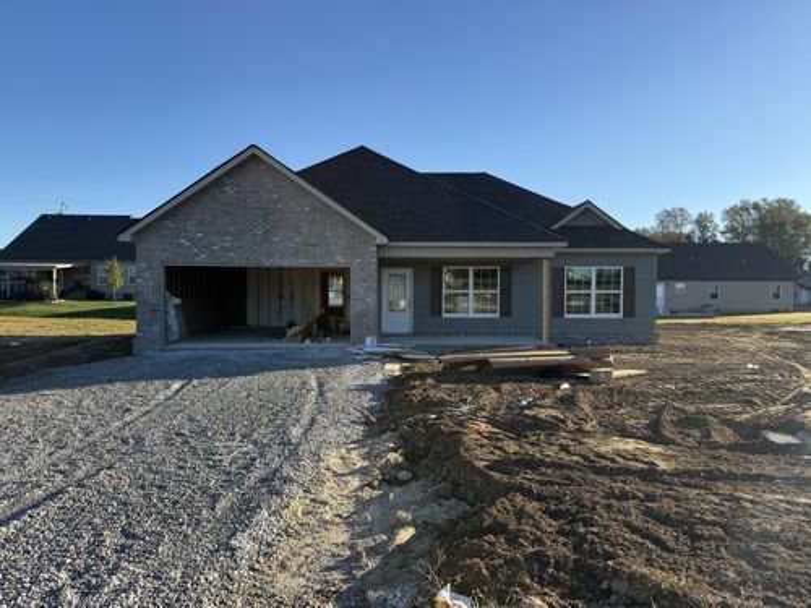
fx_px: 562
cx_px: 406
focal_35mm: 24
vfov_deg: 56.8
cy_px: 304
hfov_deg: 71.6
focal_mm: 6.76
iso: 80
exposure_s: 1/2445
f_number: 1.78
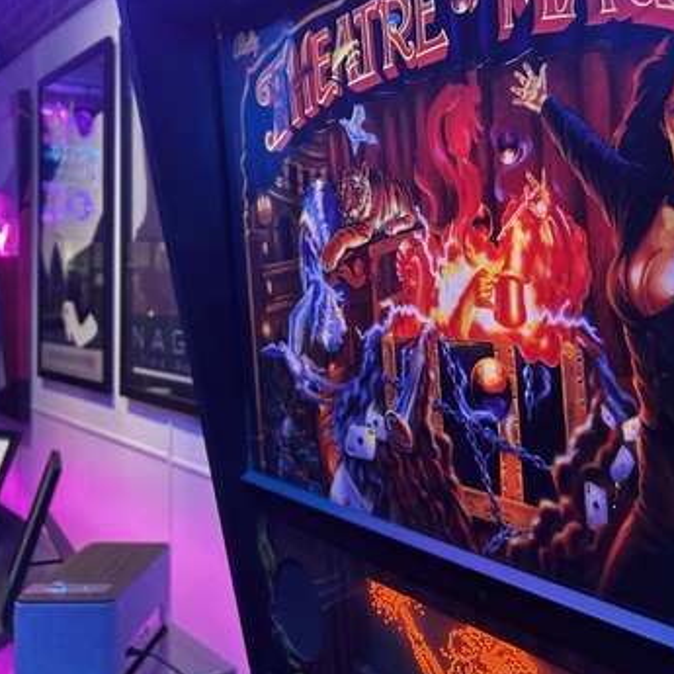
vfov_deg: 41.7
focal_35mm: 40
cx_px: 436
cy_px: 275
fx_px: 881
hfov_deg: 41.4
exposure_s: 1/60
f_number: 1.5
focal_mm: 5.7
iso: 400
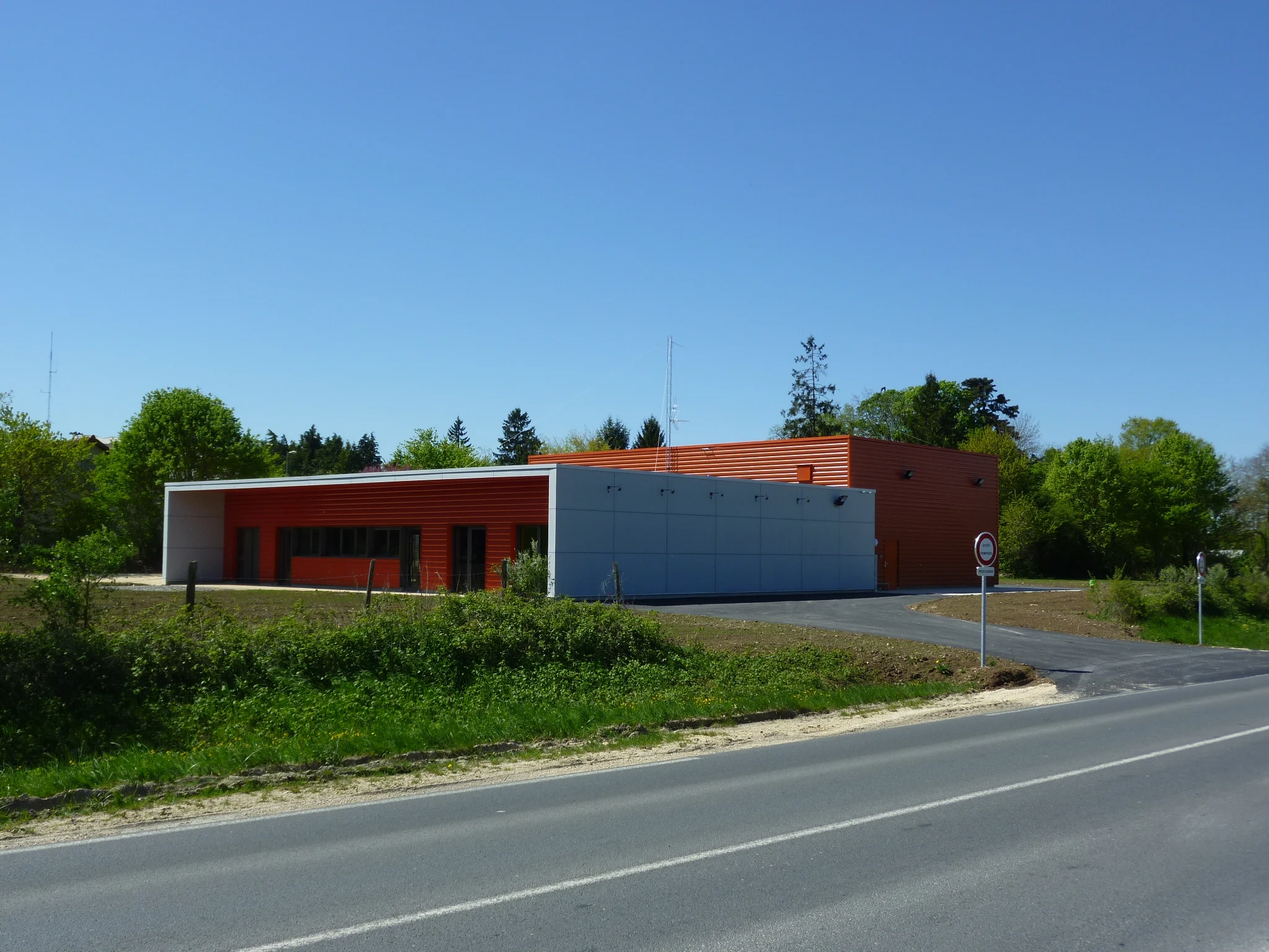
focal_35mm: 33
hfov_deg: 55.4
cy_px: 476
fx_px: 1210
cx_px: 634
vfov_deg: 42.9
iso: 80
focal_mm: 5.9
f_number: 3.7
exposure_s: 1/640
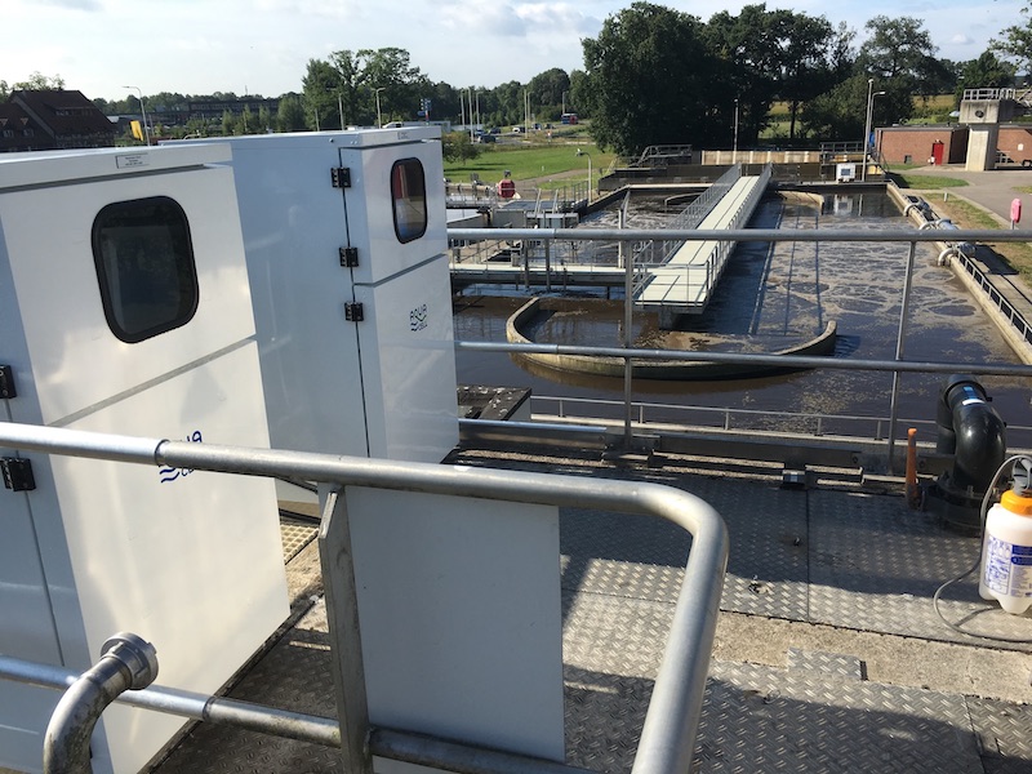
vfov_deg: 48.2
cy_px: 387
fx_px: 865
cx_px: 516
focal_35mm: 29
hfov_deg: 61.7
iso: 25
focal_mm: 4.15
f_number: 2.2
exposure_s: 1/1425
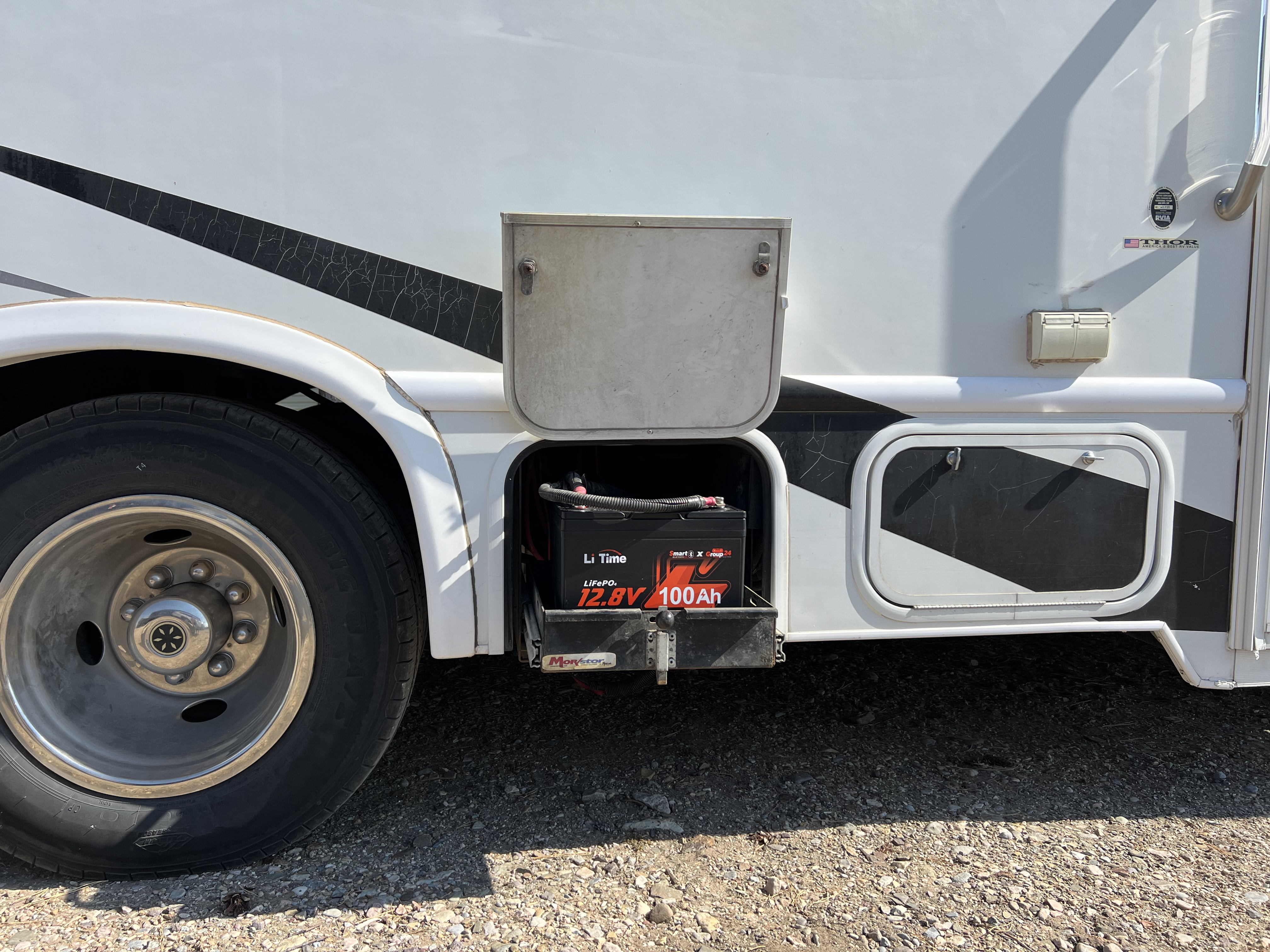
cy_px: 476
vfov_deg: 53.1
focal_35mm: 26
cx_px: 635
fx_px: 954
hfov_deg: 67.3
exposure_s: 1/2915
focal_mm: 5.7
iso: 50
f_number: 1.5
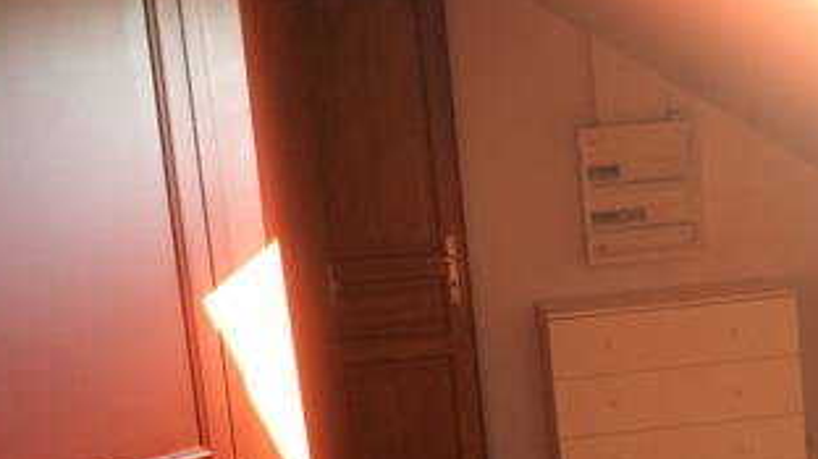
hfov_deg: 26.3
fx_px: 1734
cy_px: 412
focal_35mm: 80
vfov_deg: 14.9
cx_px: 582
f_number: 2.2
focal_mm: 4.15
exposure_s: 1/30
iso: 50
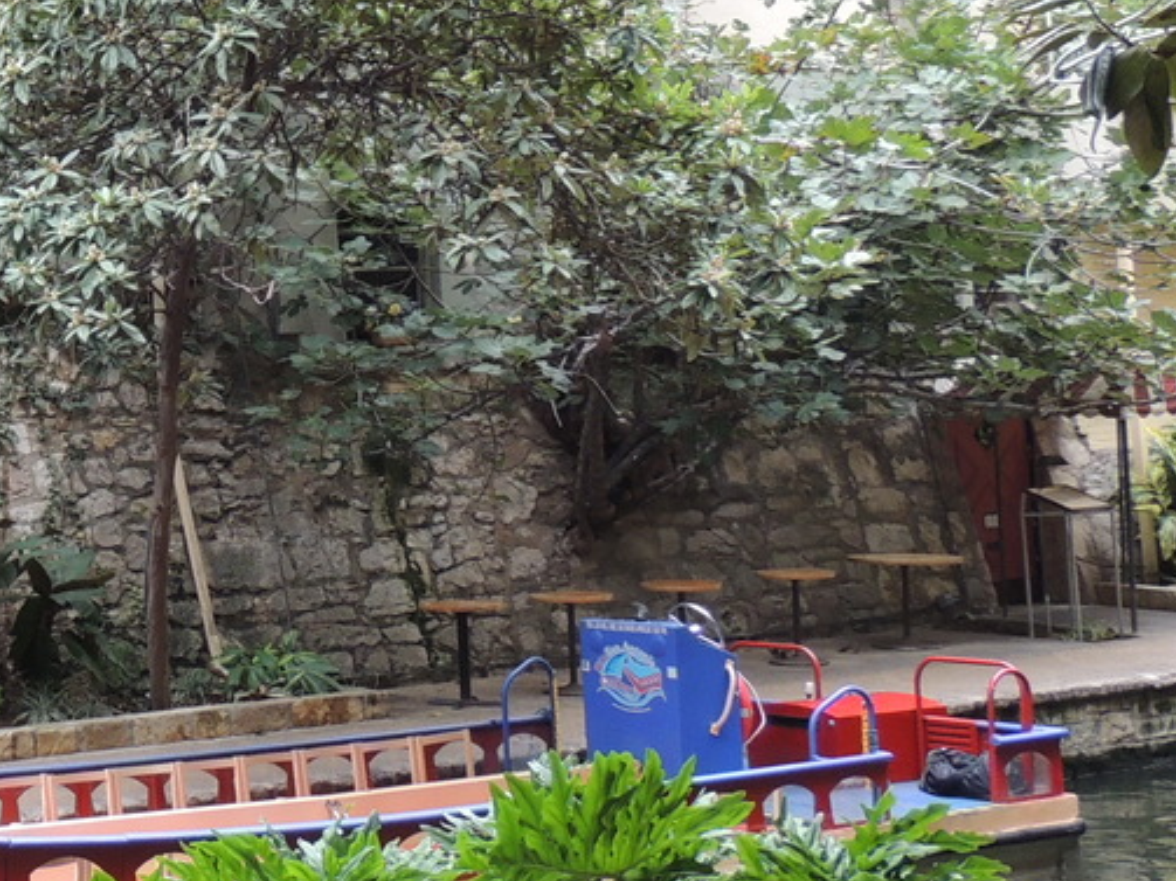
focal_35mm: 84
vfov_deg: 17.4
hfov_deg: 21.3
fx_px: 2853
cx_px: -306
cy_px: 187
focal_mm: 5.8
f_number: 3.2
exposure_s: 1/50
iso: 280
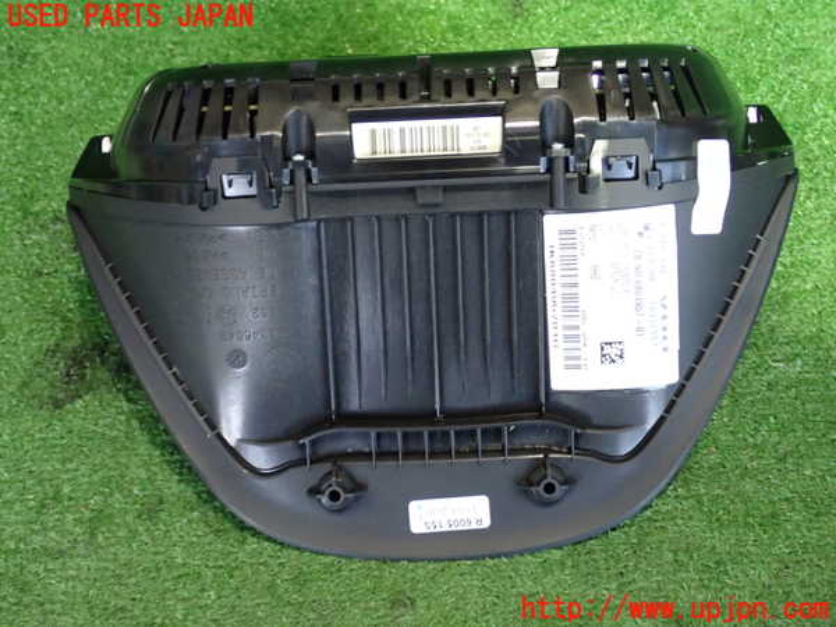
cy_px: 314
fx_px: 1063
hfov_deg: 42.9
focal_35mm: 44
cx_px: 418
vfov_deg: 32.9
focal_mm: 7.84
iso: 1000
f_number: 2.9
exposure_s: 1/25
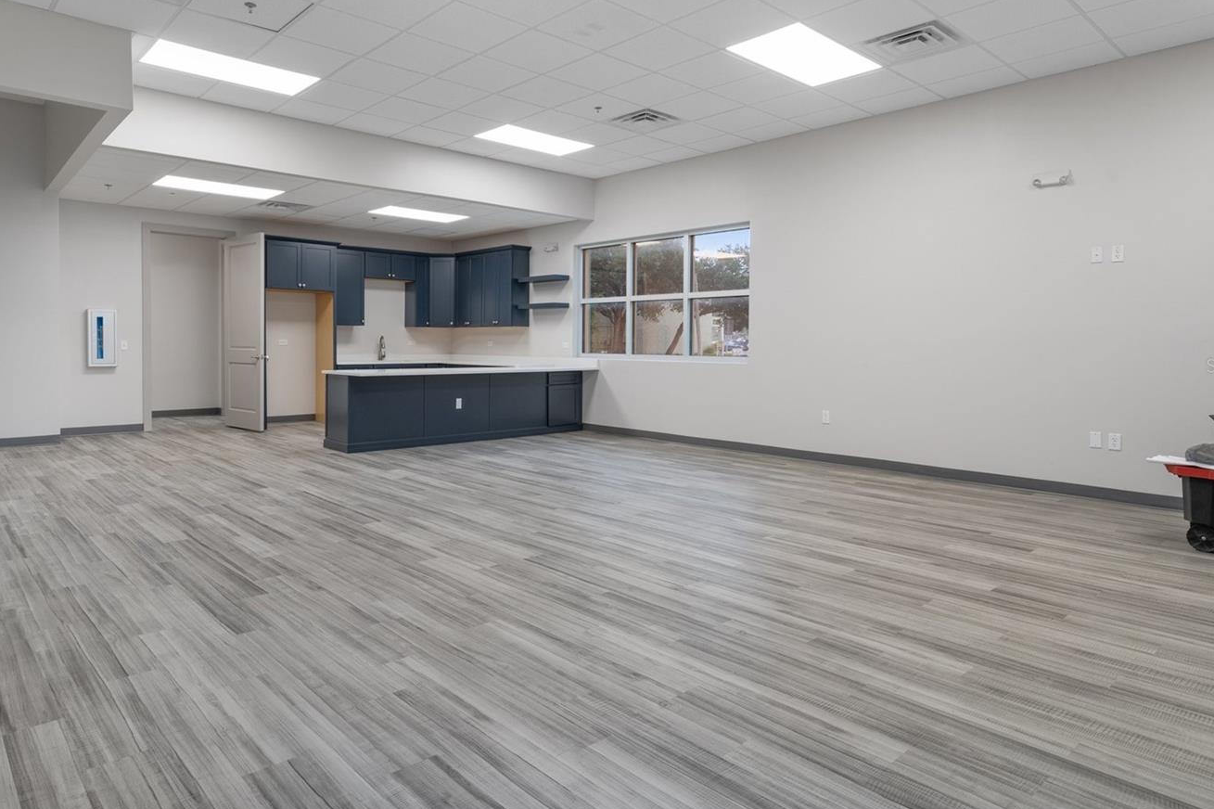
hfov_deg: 78.4
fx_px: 742
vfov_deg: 57.1
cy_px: 366
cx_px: 547
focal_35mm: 22
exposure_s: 1/1.25
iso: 320
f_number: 8
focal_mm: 18
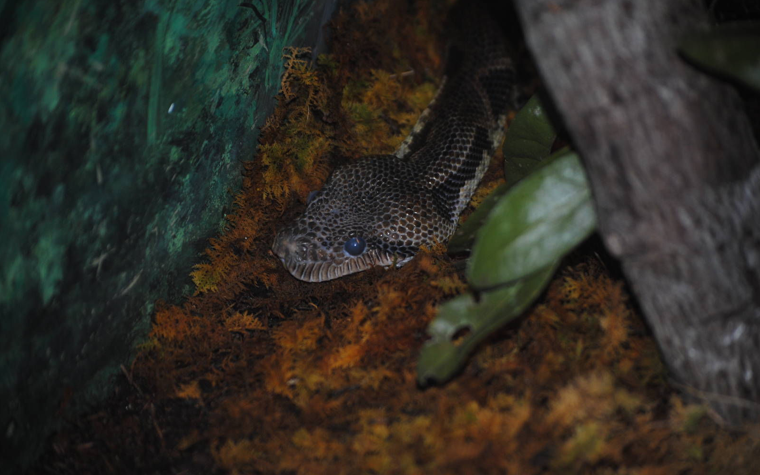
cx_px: 380
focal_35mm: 131
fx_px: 2703
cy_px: 224
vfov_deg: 10.0
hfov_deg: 16.0
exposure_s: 1/60
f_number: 4.2
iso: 200
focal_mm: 85
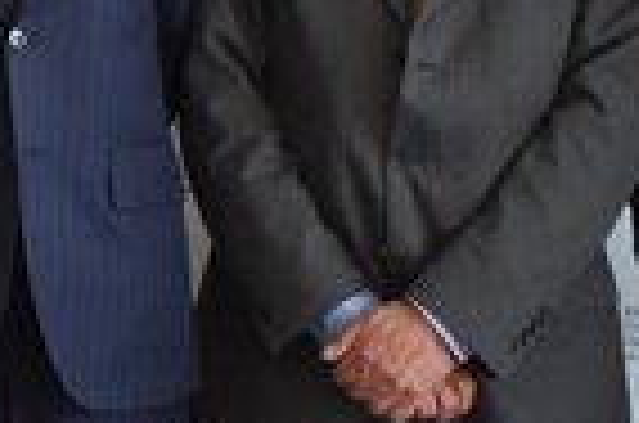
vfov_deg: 6.2
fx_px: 3869
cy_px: 56
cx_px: -724
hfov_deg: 8.8
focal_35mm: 218
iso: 800
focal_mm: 21
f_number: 5.6
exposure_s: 1/125
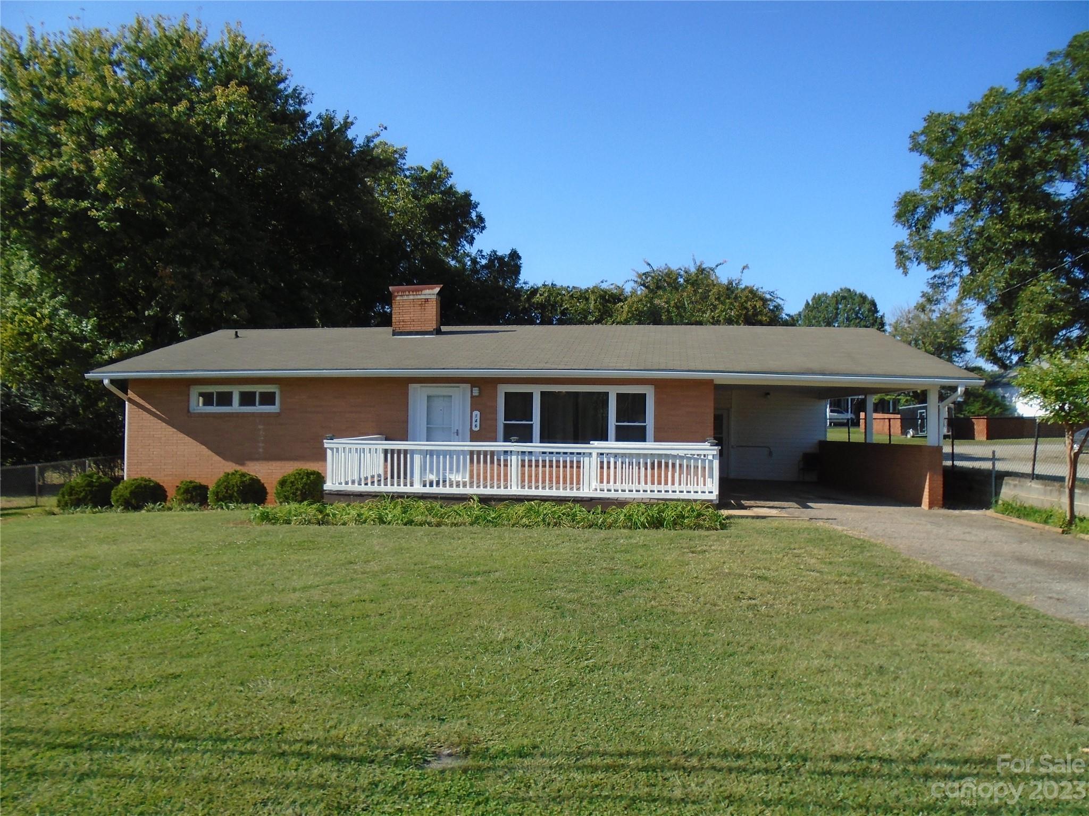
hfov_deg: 67.3
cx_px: 544
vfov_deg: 53.1
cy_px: 408
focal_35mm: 26
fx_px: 818
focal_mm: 4.6
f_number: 3.2
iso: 100
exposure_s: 1/1000
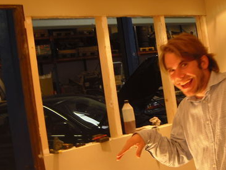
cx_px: 168
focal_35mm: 65
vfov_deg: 22.6
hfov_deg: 29.4
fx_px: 424
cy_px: 73
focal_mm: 6.2
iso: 100
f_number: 2.7
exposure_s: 1/10
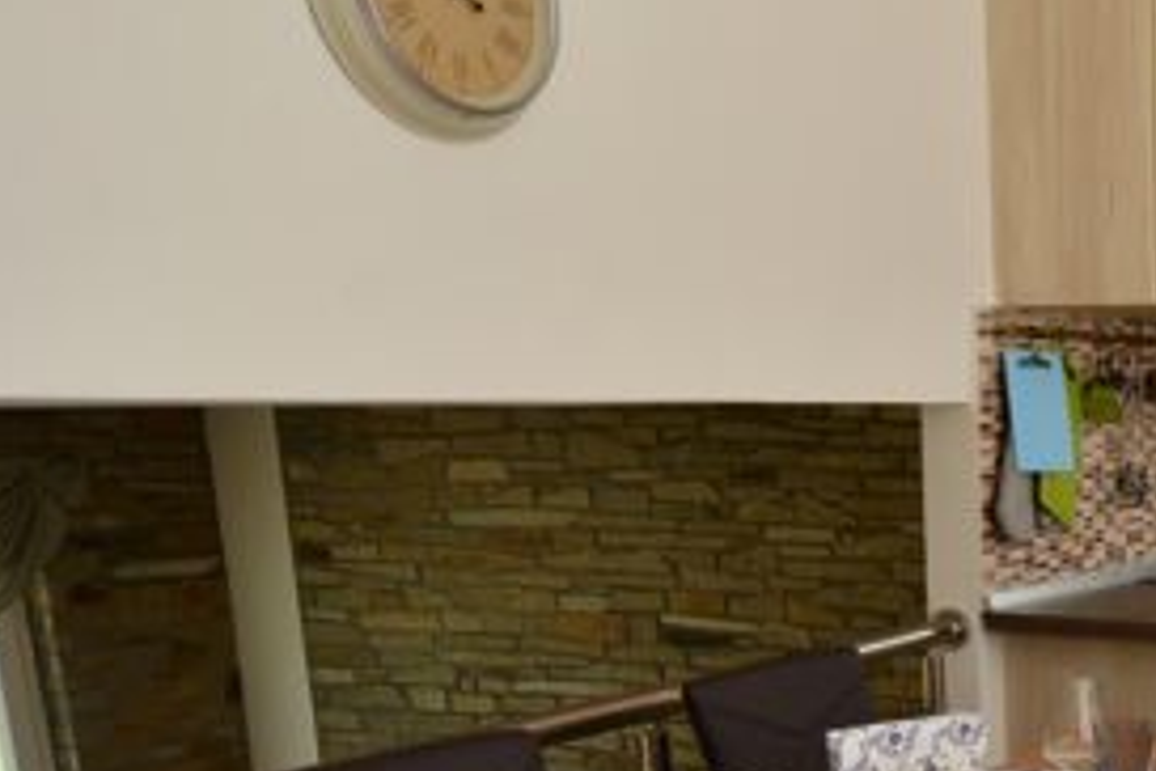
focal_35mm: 49
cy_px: 771
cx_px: 1404
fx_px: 1573
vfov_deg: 26.1
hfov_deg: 32.8
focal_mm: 19
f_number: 4.5
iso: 125
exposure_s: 1/200
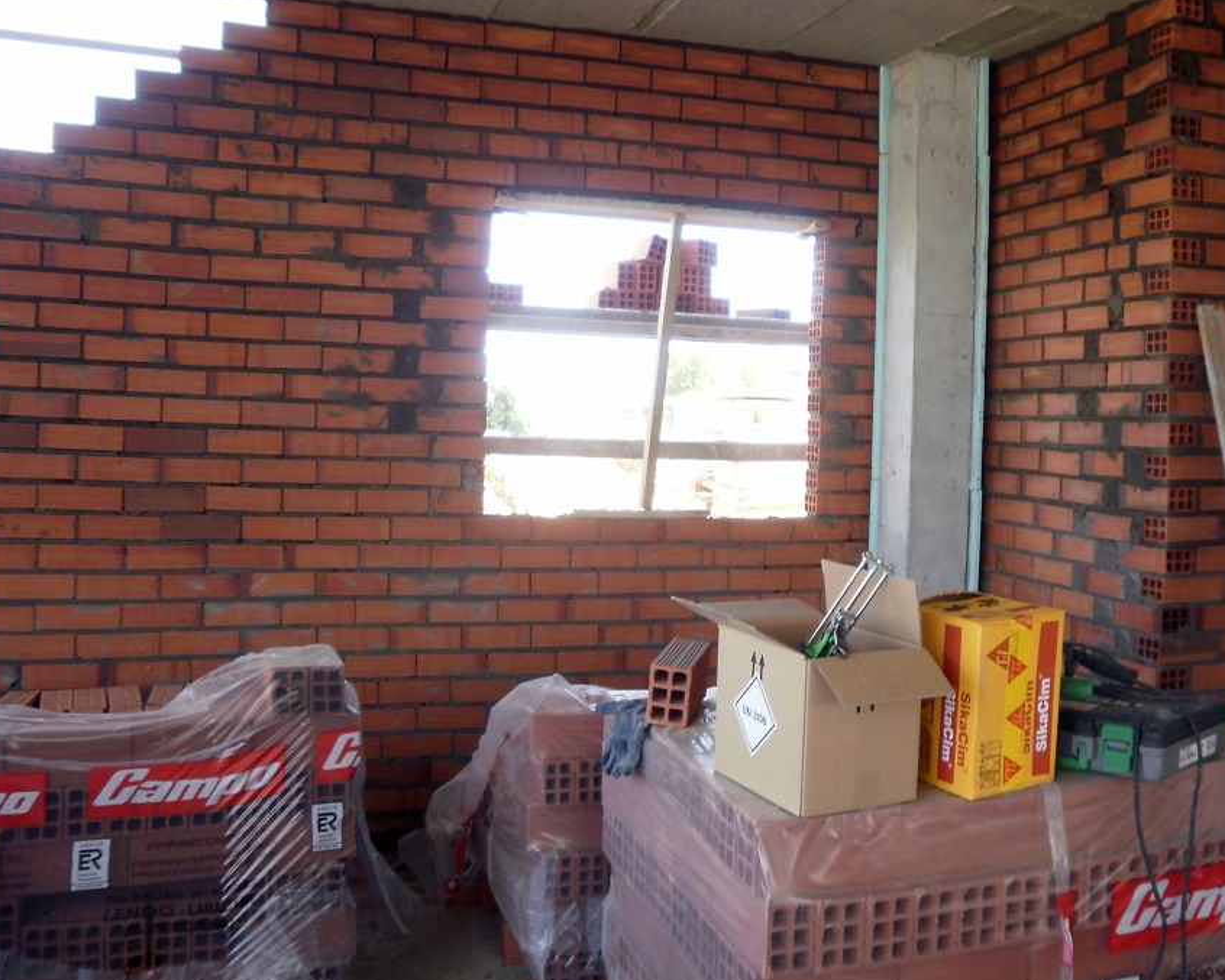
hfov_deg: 49.8
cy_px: 437
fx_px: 1305
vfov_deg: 41.1
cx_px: 762
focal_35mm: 36
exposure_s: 1/125
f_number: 2.6
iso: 100
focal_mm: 4.65
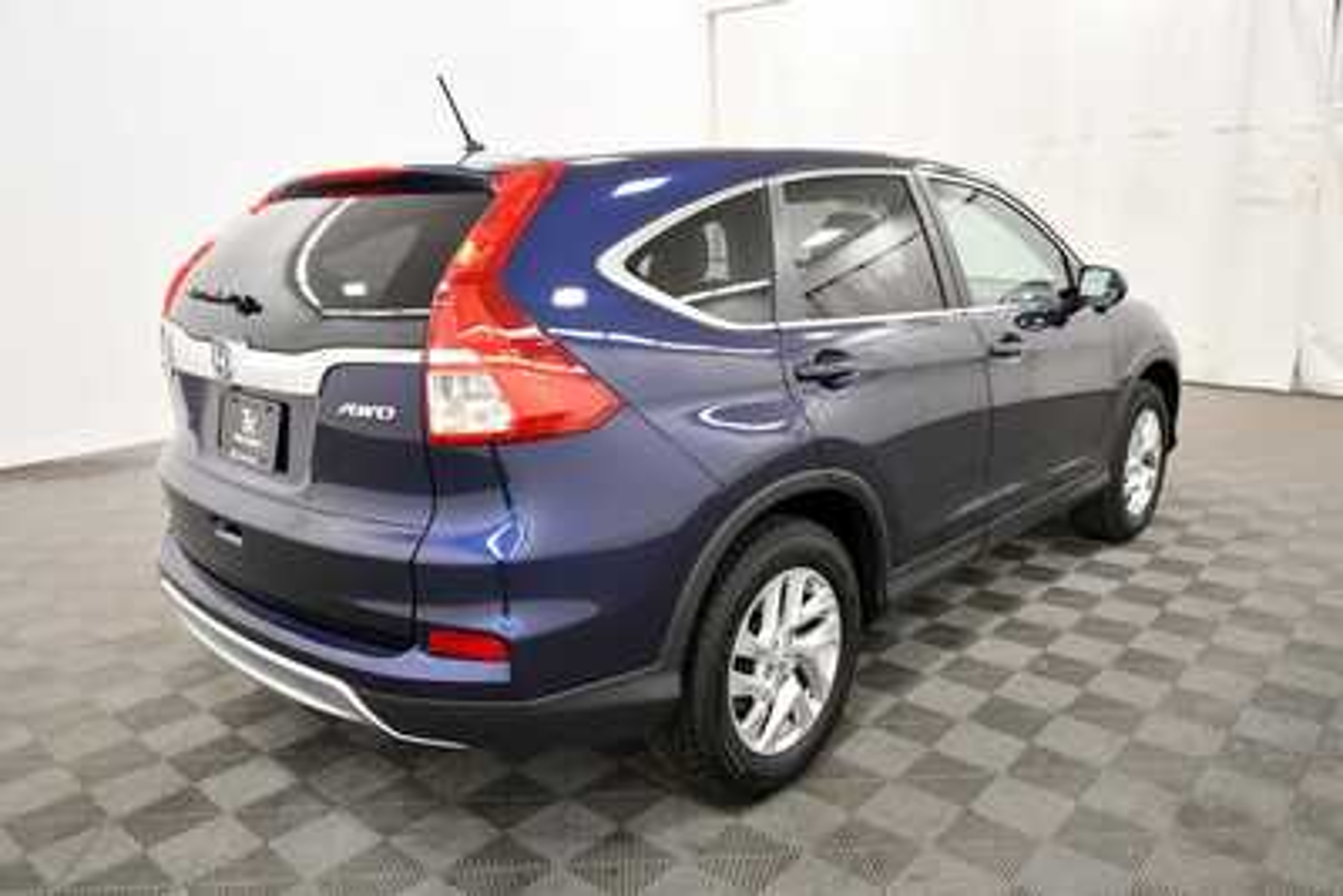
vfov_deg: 48.0
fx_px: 1008
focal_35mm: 27
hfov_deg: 67.4
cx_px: 672
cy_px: 448
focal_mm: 18
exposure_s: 1/125
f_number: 5.3
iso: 1600
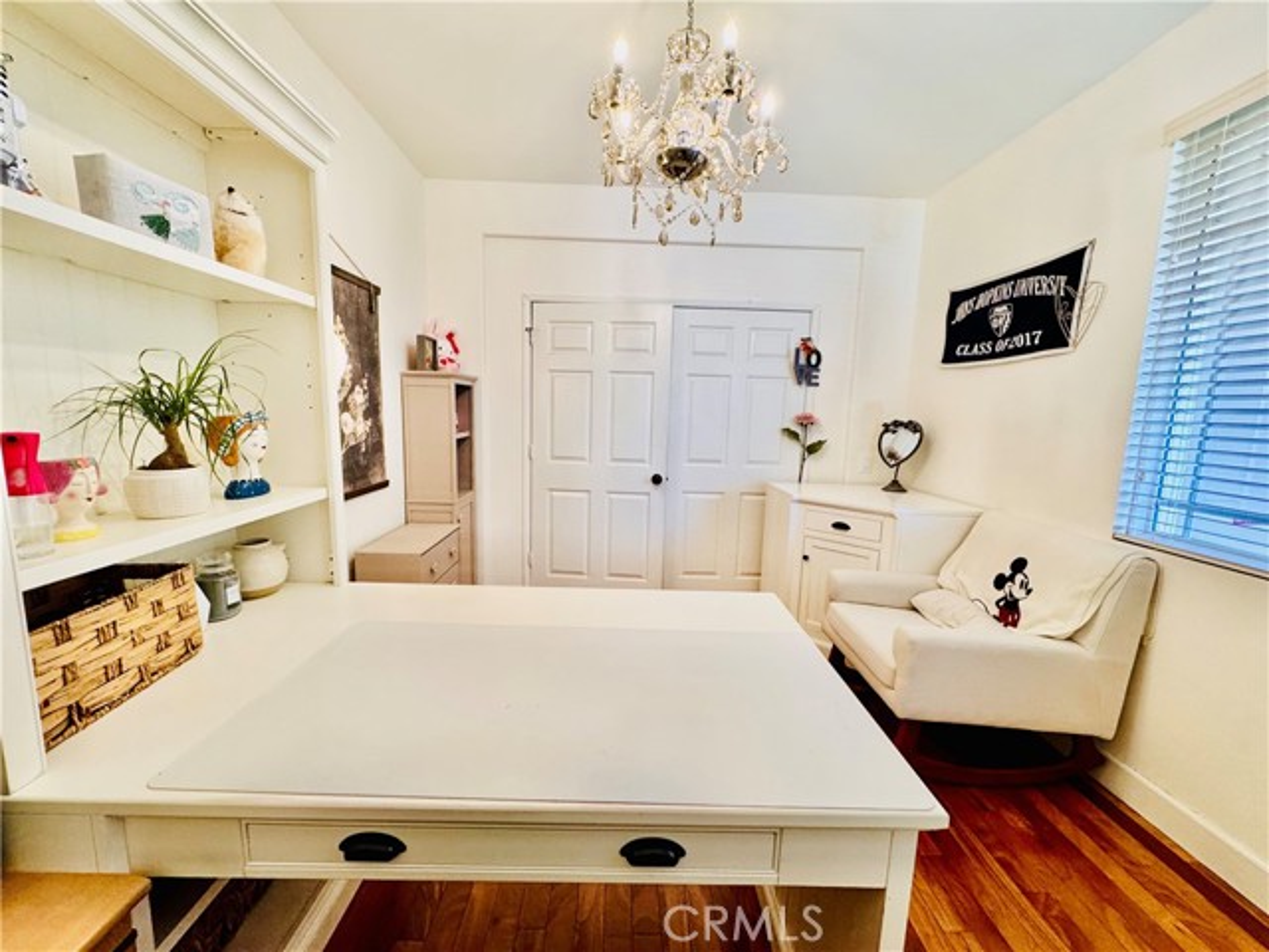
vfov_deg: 85.7
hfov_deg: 102.1
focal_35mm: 14
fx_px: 513
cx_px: 634
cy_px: 476
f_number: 2.2
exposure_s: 1/120
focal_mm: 2.22
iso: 250
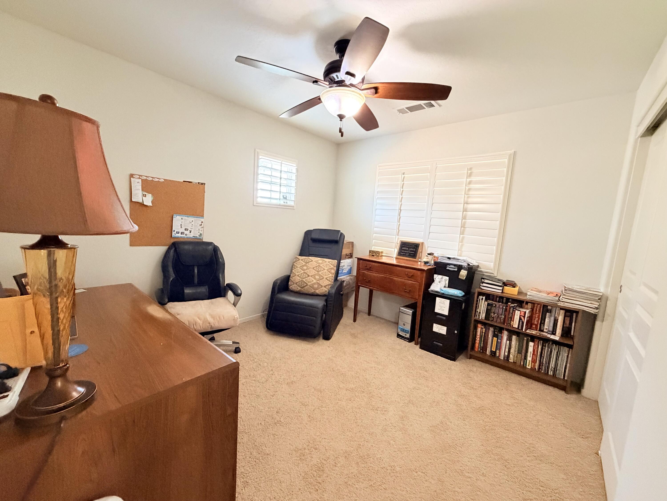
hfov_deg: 102.1
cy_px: 250
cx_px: 334
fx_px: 270
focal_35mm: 14
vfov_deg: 85.7
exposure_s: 1/60
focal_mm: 2.22
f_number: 2.2
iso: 500
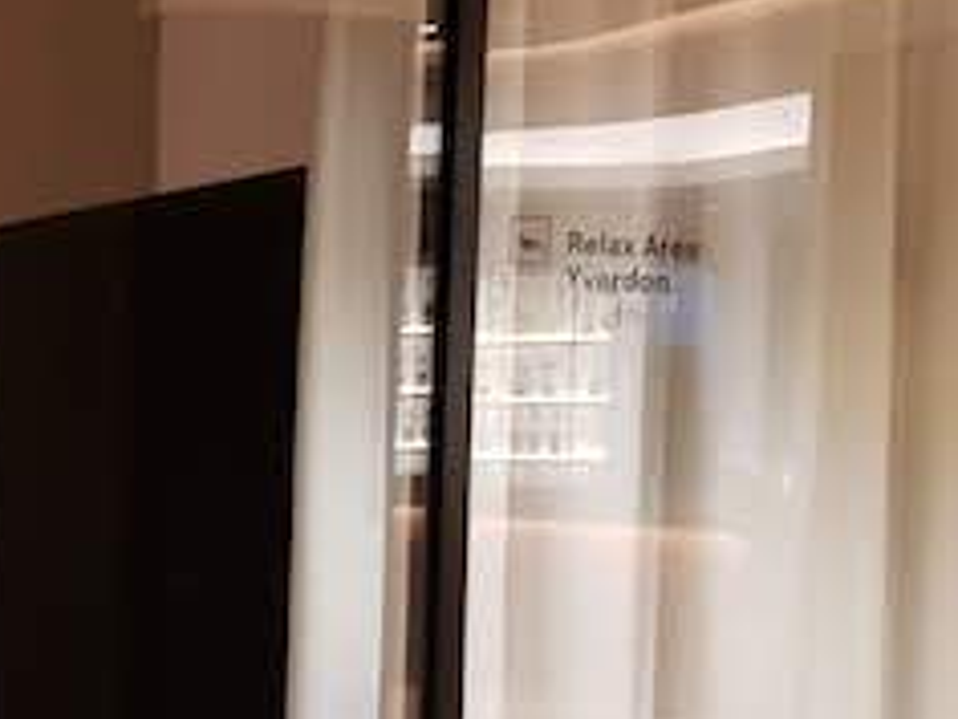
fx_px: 2131
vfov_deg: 18.8
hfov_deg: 24.5
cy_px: 632
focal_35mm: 77
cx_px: 61
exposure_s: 1/28
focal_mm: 4.2
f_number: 1.7
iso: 200
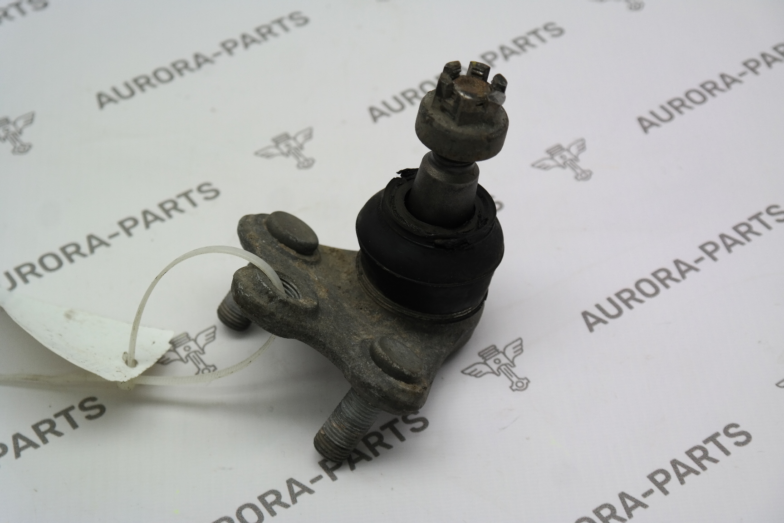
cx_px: 392
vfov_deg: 18.7
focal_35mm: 73
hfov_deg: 27.7
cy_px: 262
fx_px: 1590
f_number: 5.6
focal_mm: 48
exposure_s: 1/80
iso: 200
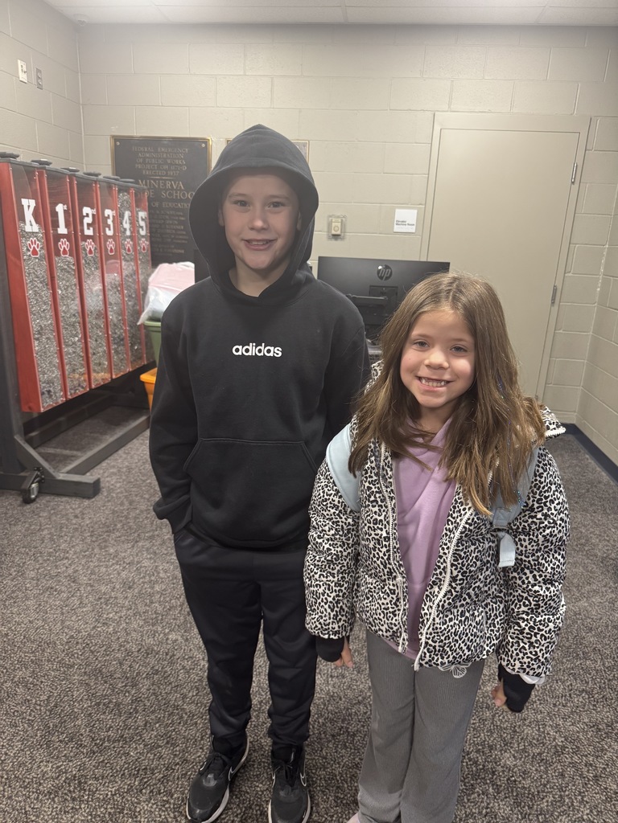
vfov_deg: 71.6
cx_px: 309
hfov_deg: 56.8
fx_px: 571
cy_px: 412
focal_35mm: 24
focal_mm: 6.76
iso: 250
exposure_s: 1/60
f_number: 1.78
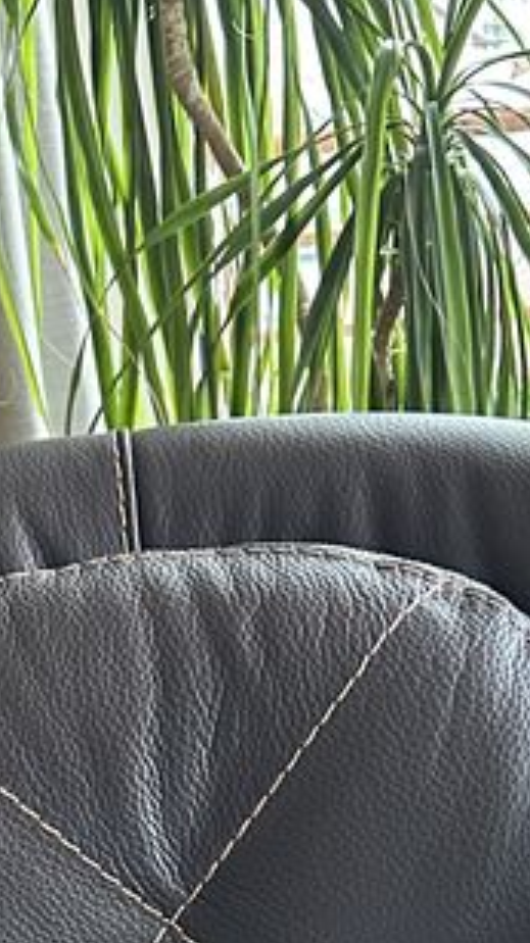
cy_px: 1310
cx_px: 162
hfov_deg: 14.2
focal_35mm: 85
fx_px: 2126
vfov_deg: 21.9
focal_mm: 6.86
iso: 400
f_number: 1.78
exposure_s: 1/60
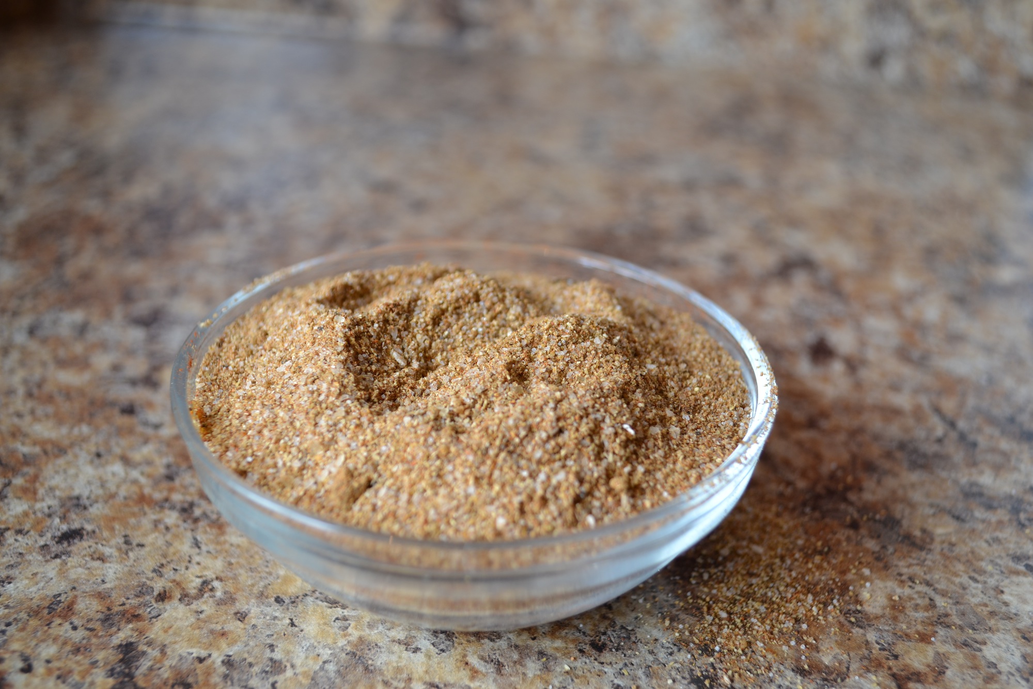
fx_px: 1119
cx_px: 516
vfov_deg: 34.2
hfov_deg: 49.6
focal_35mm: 39
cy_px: 344
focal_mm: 26
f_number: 4.2
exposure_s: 1/8
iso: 100
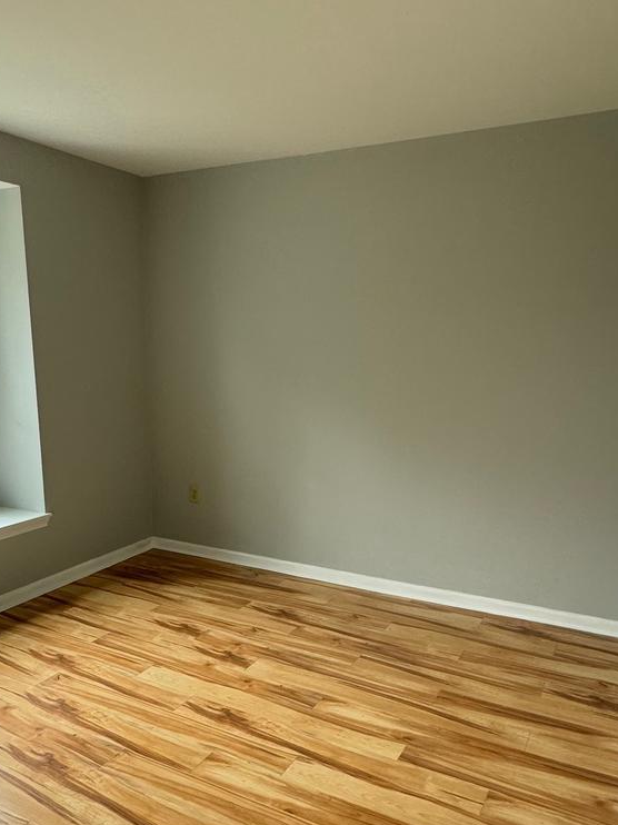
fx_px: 691
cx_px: 215
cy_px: 551
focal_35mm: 29
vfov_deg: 60.2
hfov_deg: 47.5
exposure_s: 1/99
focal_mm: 2.22
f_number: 2.2
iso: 200
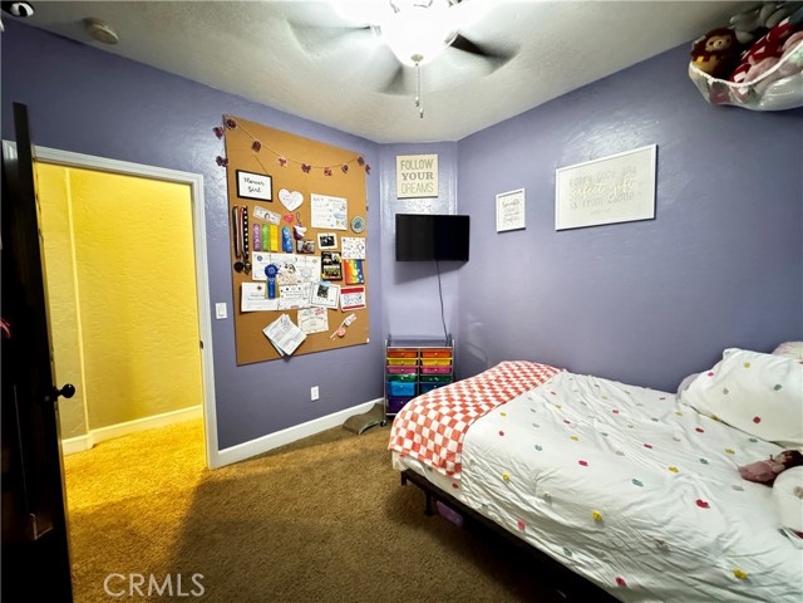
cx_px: 402
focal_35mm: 14
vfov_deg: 85.7
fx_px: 325
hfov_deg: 102.1
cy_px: 302
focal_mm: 2.22
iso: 2000
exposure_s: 1/24
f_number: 2.2
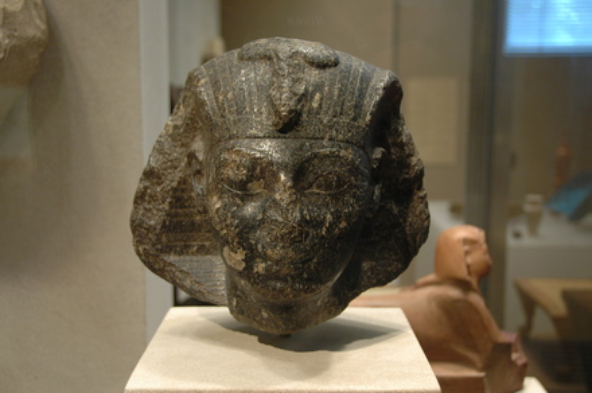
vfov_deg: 26.4
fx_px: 837
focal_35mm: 51
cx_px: 296
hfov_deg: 38.9
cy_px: 196
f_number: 4.2
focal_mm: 34
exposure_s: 1/20
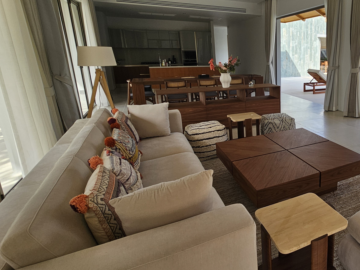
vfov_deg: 60.7
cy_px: 111
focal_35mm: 22
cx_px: 290
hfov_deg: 68.7
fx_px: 229
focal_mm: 2.2
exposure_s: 1/410
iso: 50
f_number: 2.2
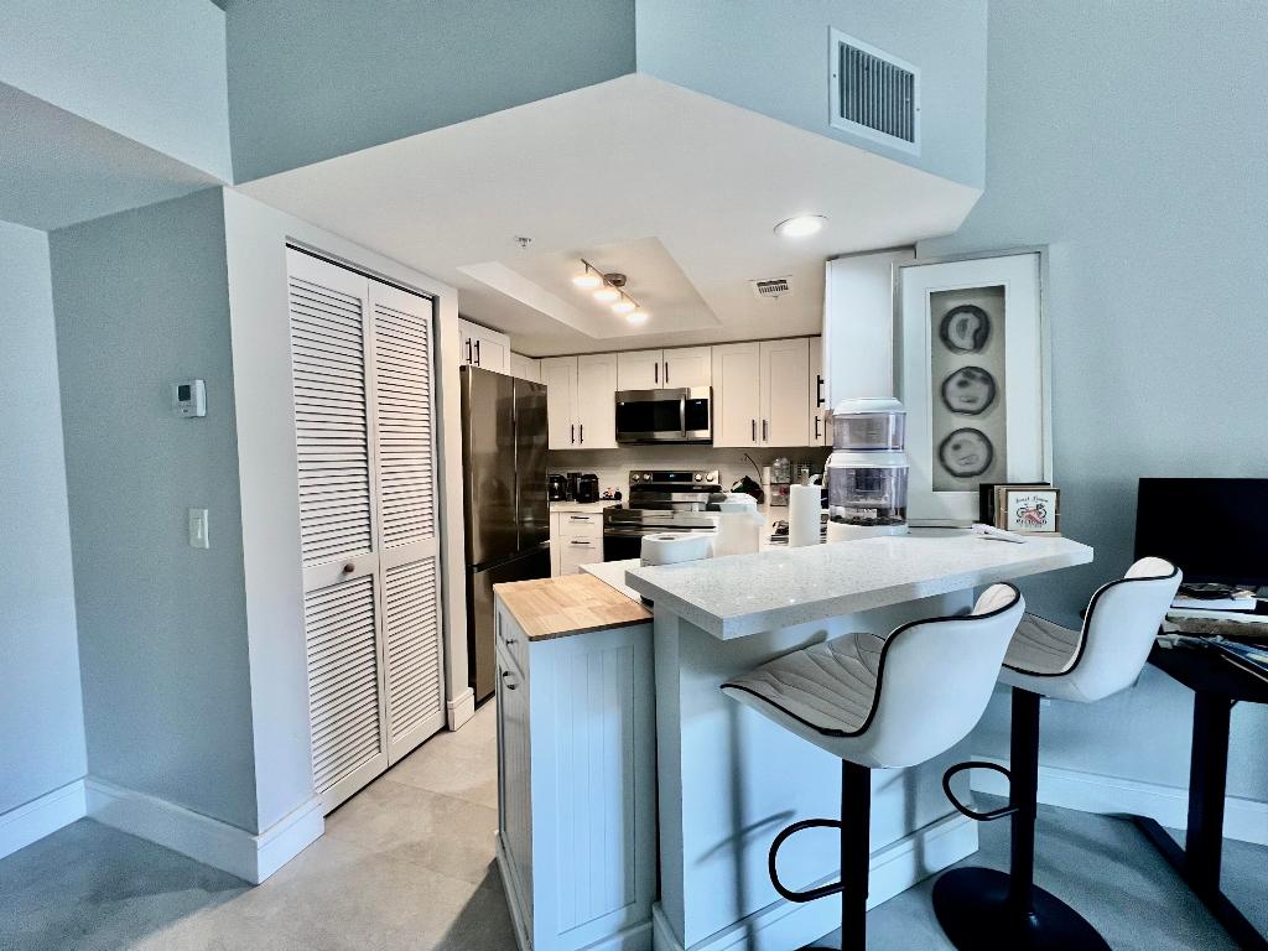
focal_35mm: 13
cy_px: 476
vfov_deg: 89.9
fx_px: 476
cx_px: 634
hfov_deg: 106.2
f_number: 1.8
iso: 250
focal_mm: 1.57
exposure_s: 1/120
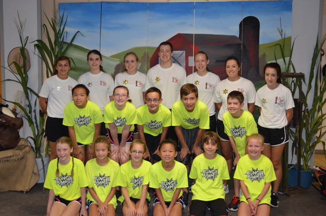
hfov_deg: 49.6
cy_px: 108
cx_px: 163
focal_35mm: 39
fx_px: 352
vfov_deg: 34.1
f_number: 4.2
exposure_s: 1/60
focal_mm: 26
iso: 1600
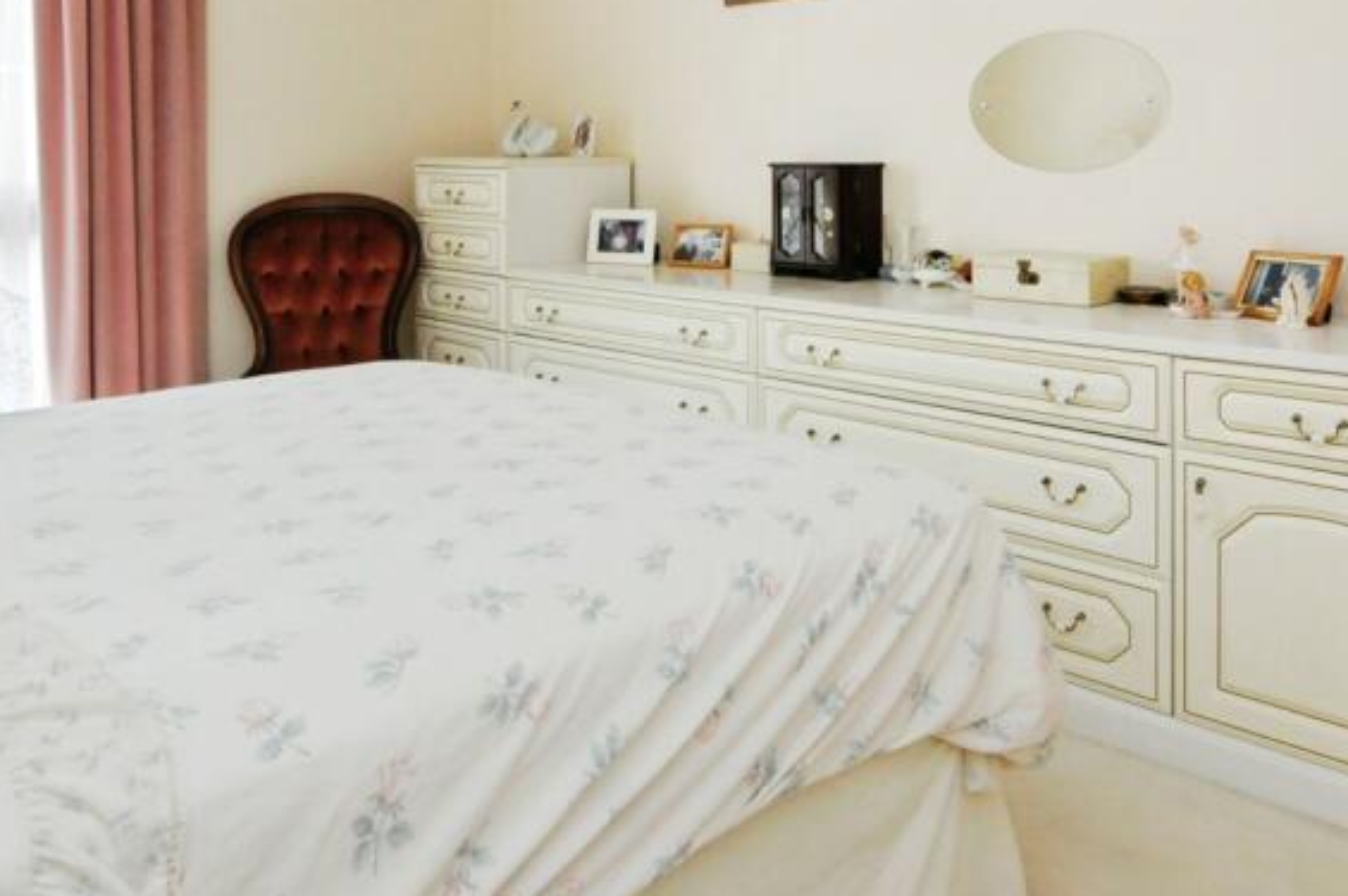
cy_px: 111
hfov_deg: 62.1
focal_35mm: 30
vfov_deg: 40.7
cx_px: 663
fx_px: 1119
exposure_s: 1/60
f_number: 6.3
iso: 1000
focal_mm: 11
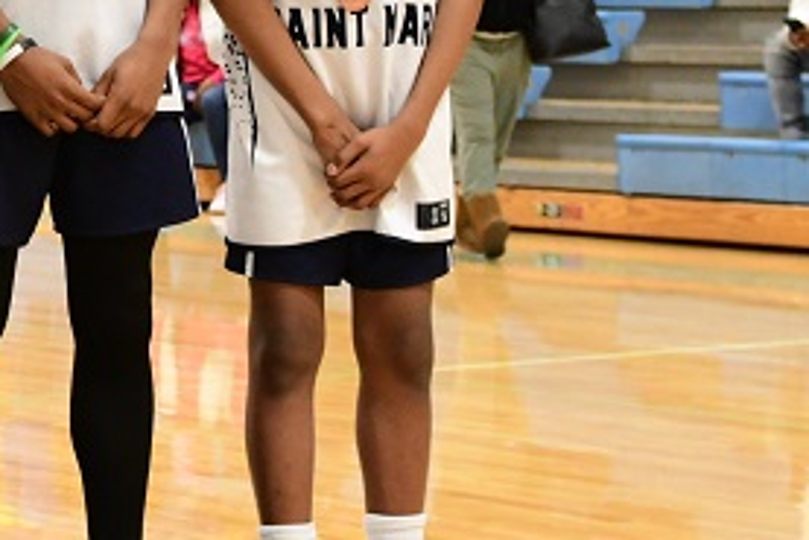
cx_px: -526
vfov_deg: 8.7
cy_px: -108
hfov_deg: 12.3
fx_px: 3525
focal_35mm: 157
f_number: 3.5
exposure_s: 1/80
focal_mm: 29
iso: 2000
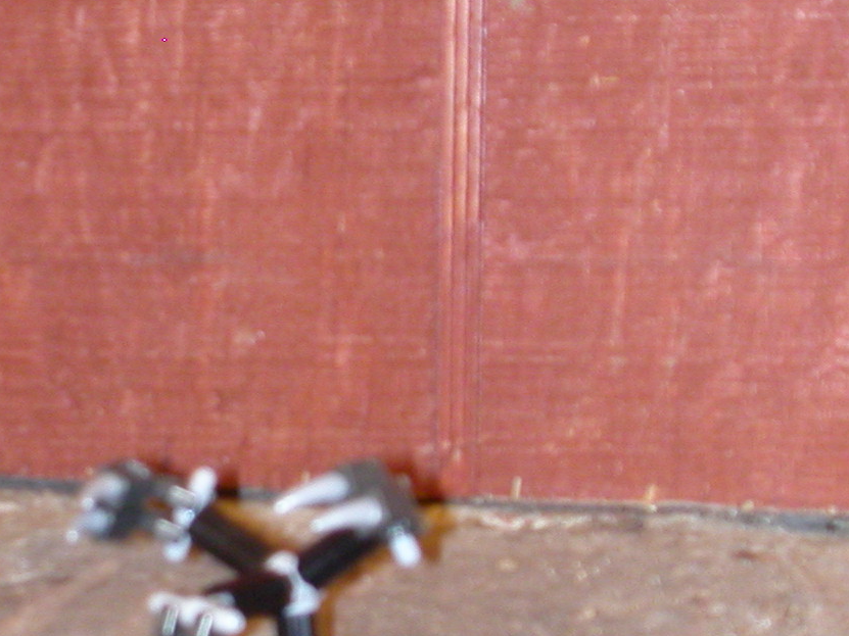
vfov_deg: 11.3
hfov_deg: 15.0
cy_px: 385
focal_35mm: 131
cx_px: 234
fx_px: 3212
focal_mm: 10.4
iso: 200
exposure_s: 1
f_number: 3.7
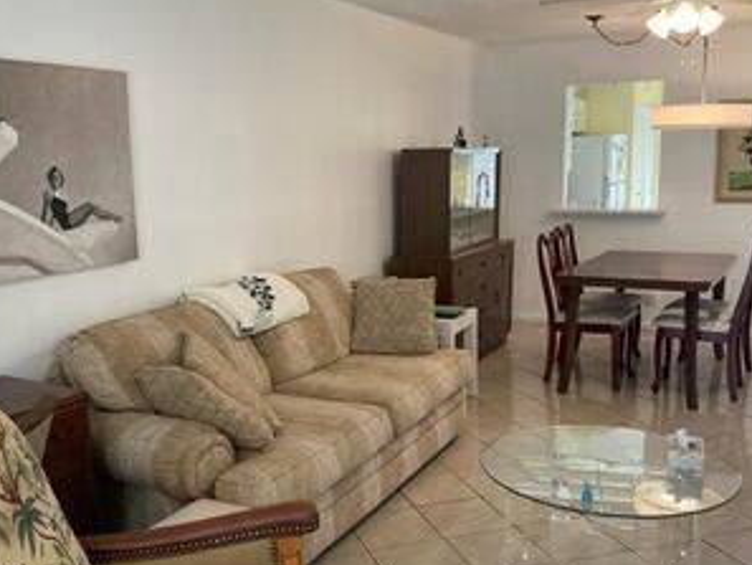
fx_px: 848
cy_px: 312
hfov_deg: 47.8
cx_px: 357
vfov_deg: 36.8
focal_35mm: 39
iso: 100
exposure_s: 1/60
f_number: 1.8
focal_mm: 3
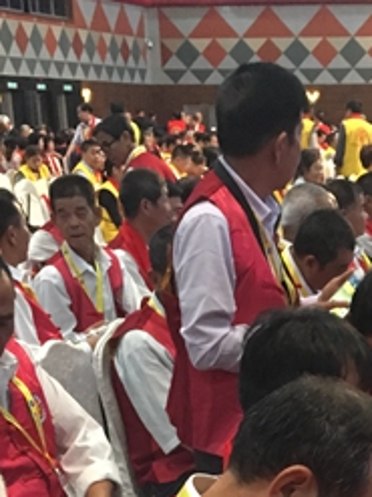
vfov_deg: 18.7
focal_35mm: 94
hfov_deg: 15.4
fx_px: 1348
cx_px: 390
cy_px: 720
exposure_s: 1/25
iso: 200
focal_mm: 4.15
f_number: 2.2
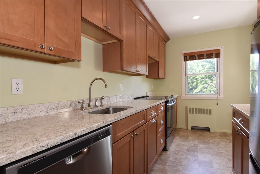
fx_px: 130
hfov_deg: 90.0
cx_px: 130
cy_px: 87
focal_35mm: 18
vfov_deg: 67.4
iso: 640
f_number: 11
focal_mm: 12
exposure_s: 1/30
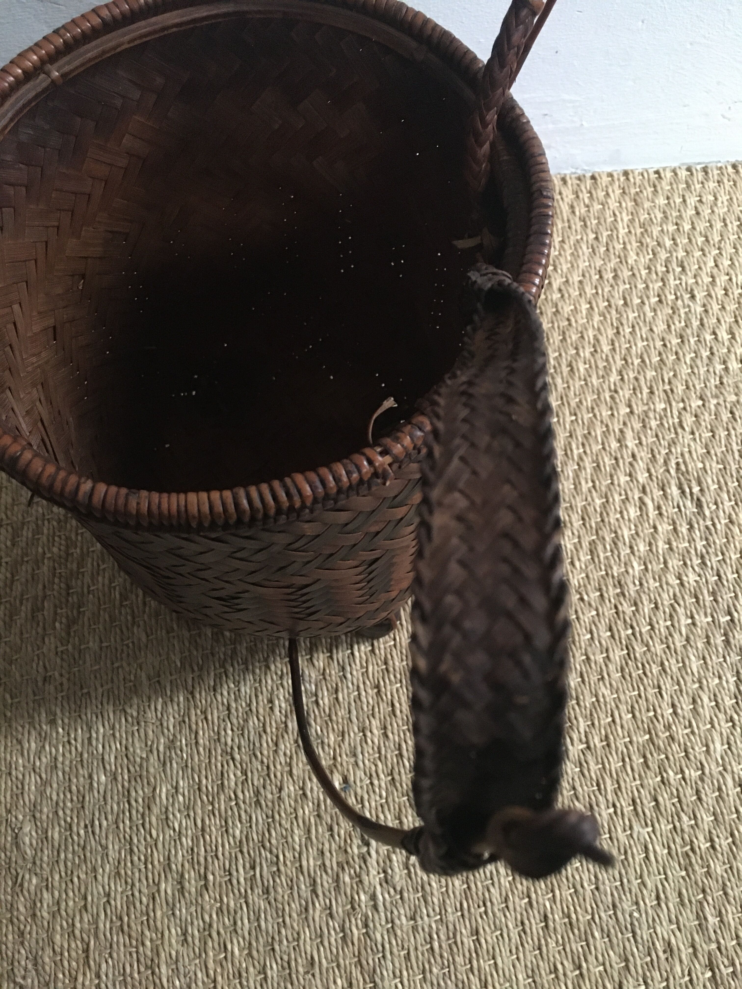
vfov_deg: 61.7
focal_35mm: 29
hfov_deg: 48.2
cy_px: 494
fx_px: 829
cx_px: 371
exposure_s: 1/17
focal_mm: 4.15
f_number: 2.2
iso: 320
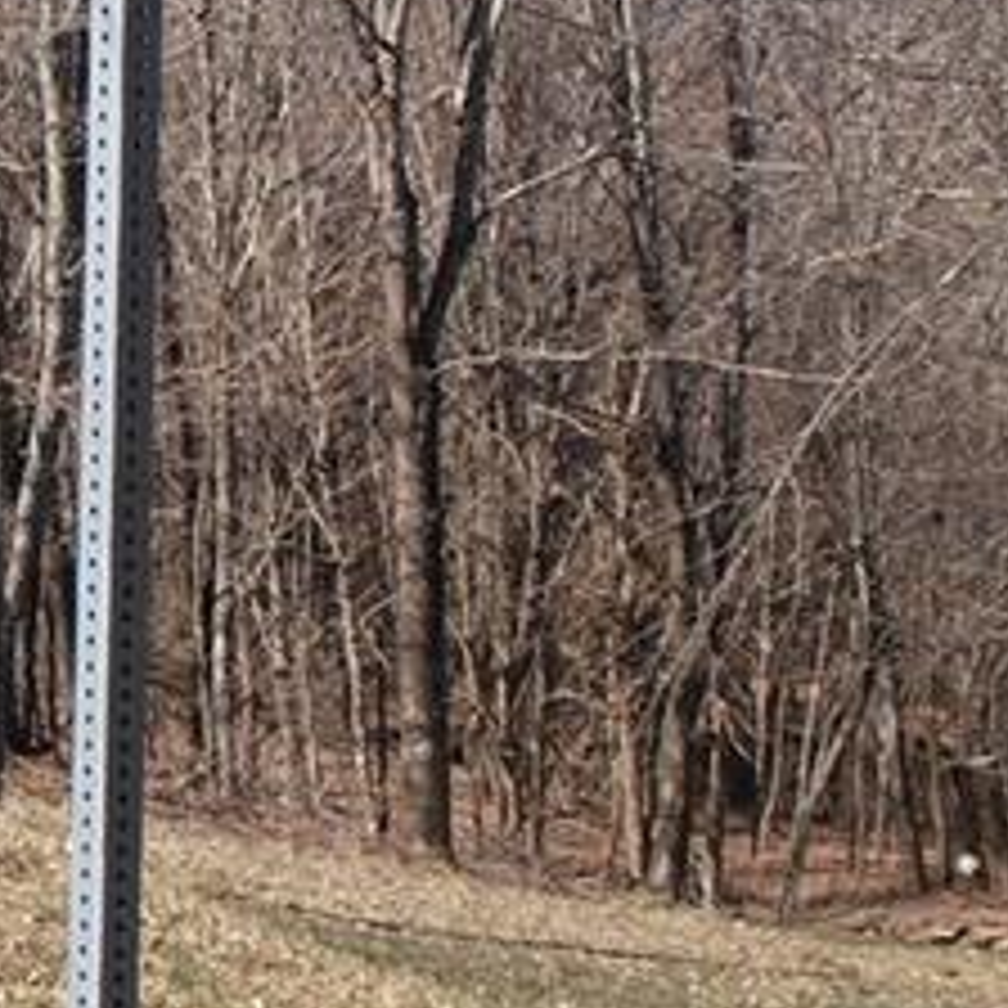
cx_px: -36
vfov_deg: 15.5
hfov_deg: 15.2
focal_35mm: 112
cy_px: 292
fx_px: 3690
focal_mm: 6.61
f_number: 9.9
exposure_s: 1/125
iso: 80
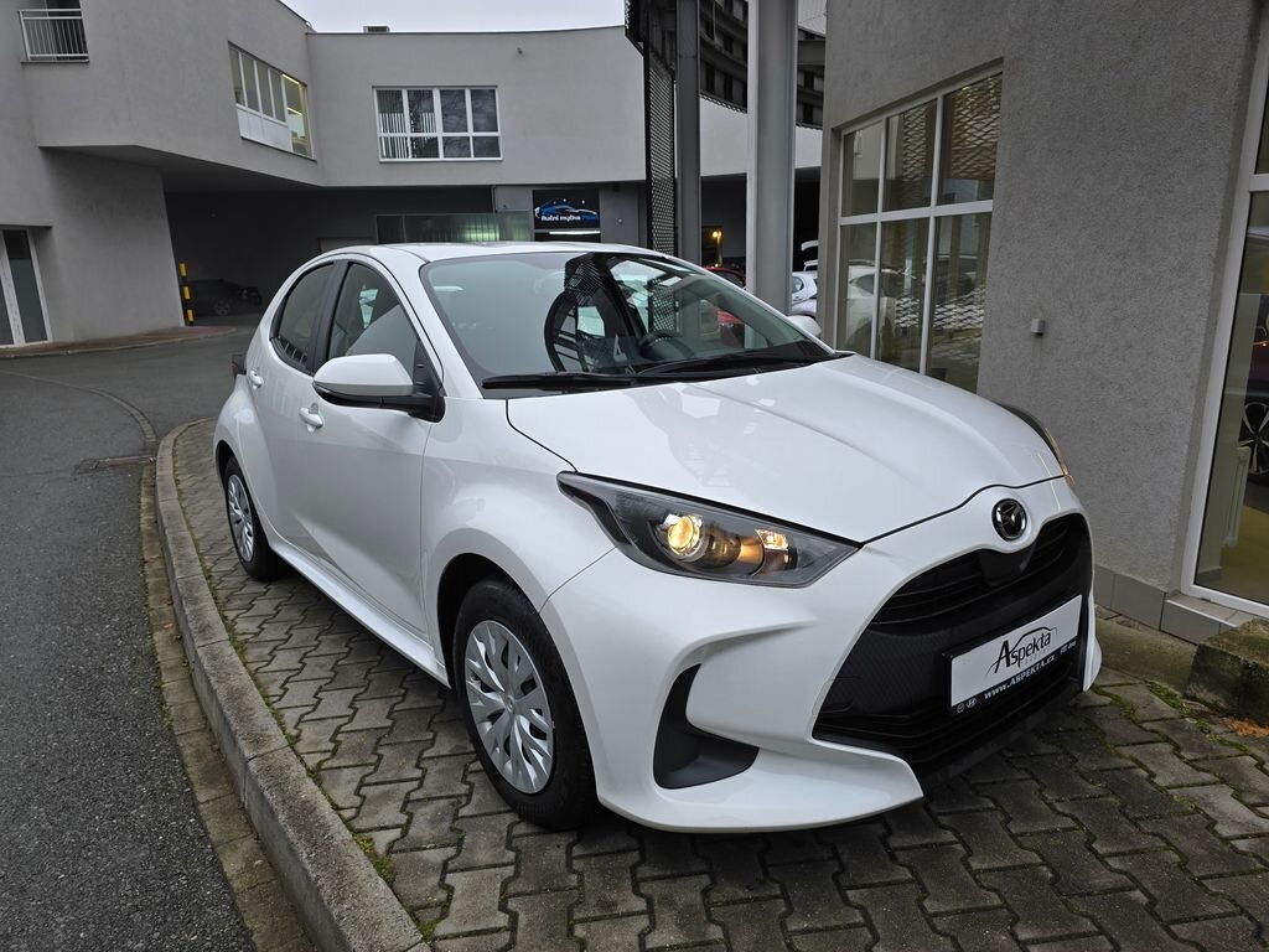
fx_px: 843
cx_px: 634
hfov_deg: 73.9
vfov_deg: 58.9
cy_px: 476
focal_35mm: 23
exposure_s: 1/100
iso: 20
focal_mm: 6.3
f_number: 1.7
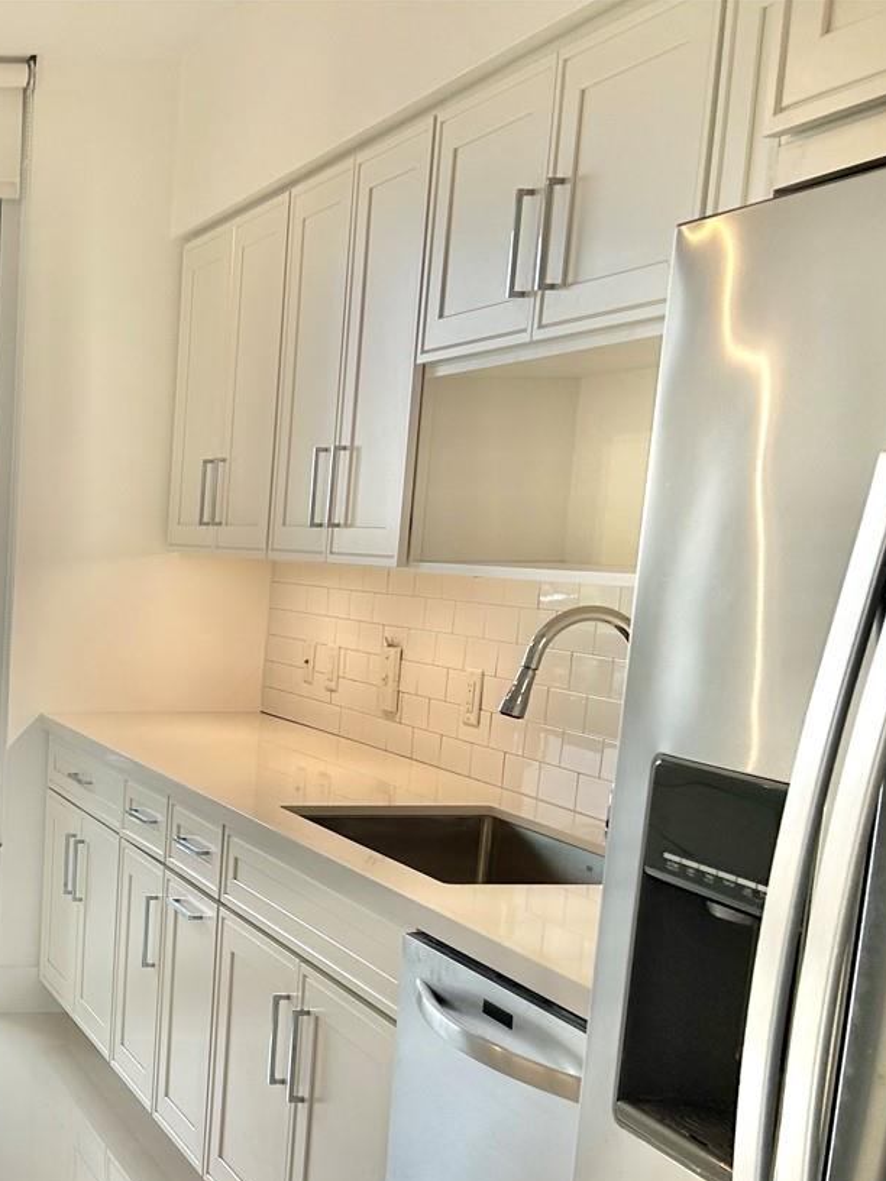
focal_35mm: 51
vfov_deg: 36.7
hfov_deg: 25.2
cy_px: 865
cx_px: -229
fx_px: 1740
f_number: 1.5
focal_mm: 5.7
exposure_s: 1/389
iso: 50
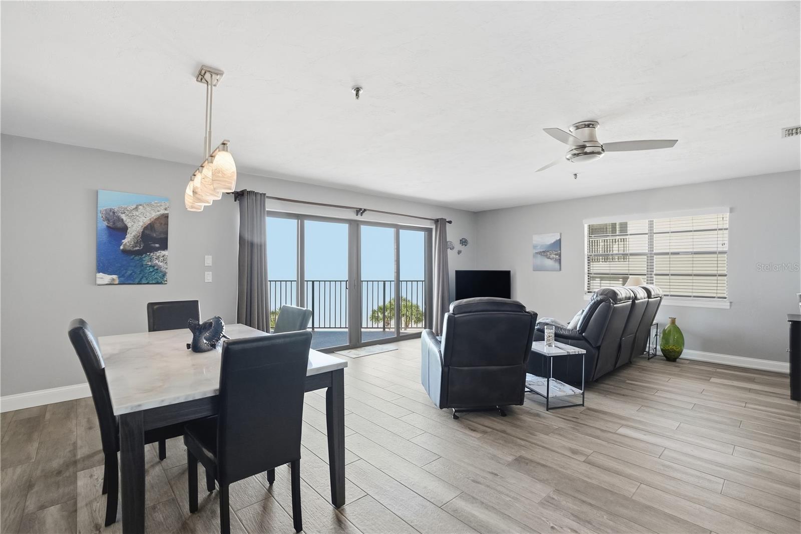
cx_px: 400
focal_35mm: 16
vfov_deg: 73.7
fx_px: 356
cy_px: 267
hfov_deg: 96.7
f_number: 5.6
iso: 2000
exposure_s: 1/500
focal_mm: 16
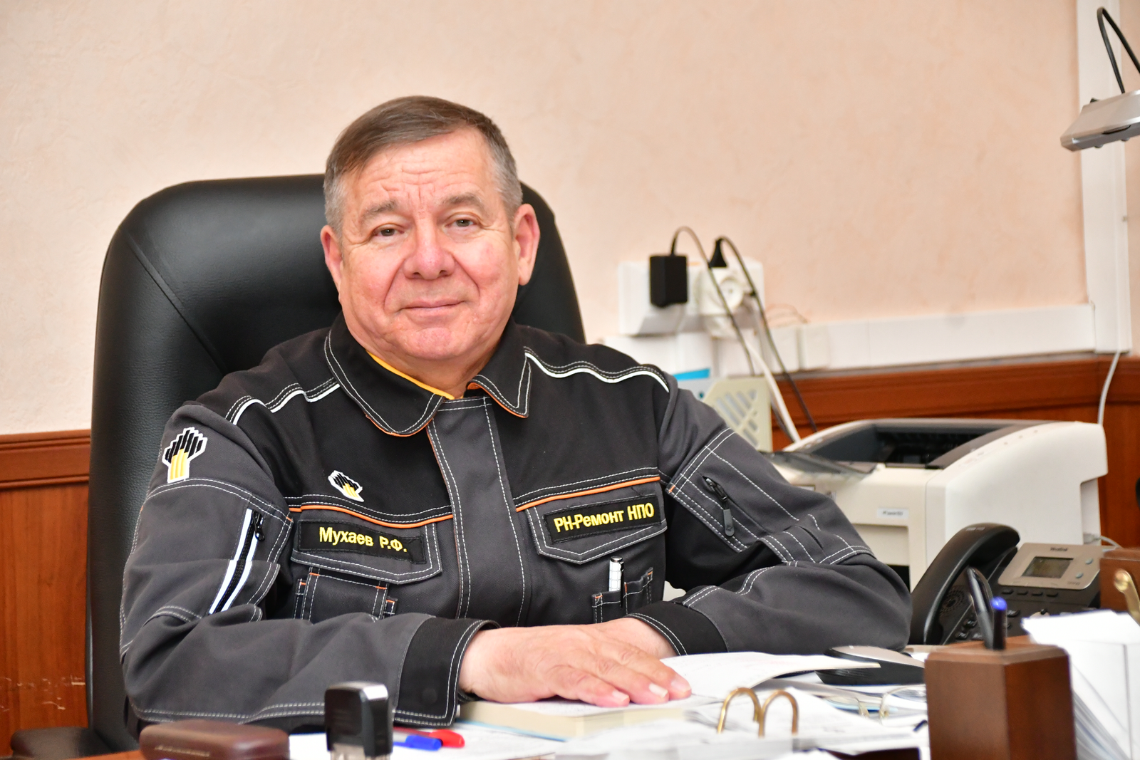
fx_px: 3705
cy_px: 380
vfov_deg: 11.7
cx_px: 570
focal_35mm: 117
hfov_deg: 17.5
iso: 2800
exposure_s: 1/250
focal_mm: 78
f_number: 5.3
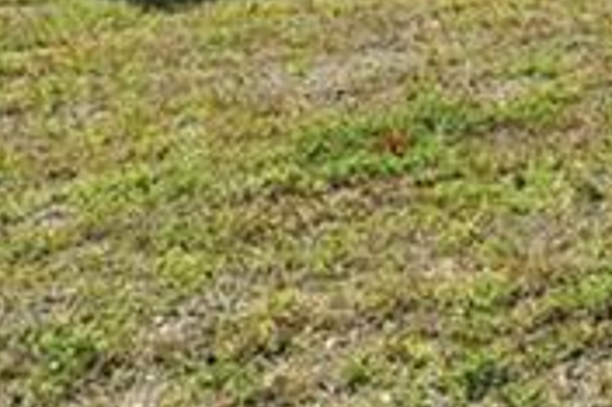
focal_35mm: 93
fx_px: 1579
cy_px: -190
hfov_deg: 16.2
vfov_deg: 13.8
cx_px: 1273
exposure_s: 1/4000
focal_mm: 16
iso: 400
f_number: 9
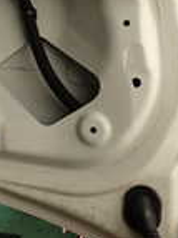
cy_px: 8
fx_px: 721
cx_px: -156
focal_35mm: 105
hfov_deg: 12.6
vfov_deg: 18.3
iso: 100
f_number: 2
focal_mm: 4.5
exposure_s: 1/100
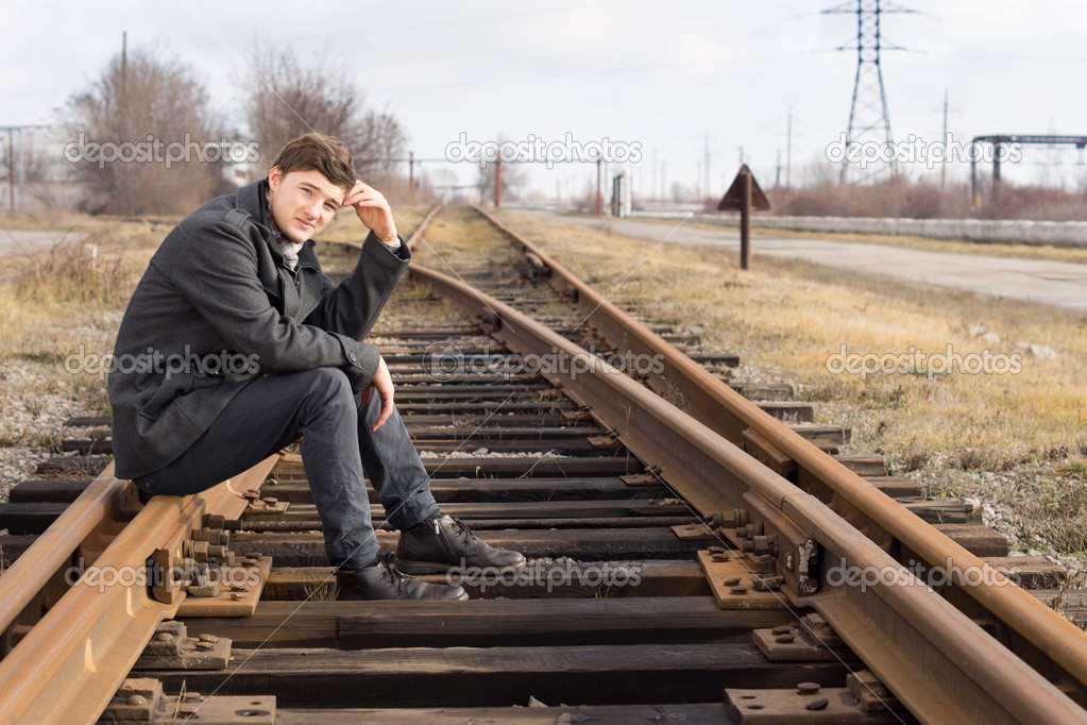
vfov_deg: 18.2
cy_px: 362
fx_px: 2264
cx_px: 544
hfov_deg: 27.0
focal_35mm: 75
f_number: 4.5
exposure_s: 1/80
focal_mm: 50
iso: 100
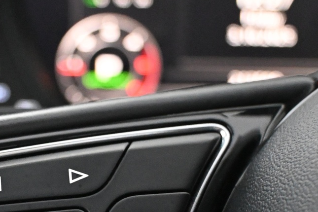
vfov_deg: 14.3
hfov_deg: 21.2
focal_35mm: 94
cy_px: 210
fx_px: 833
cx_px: 40
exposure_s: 1/40
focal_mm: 25
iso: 7200
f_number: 4.2
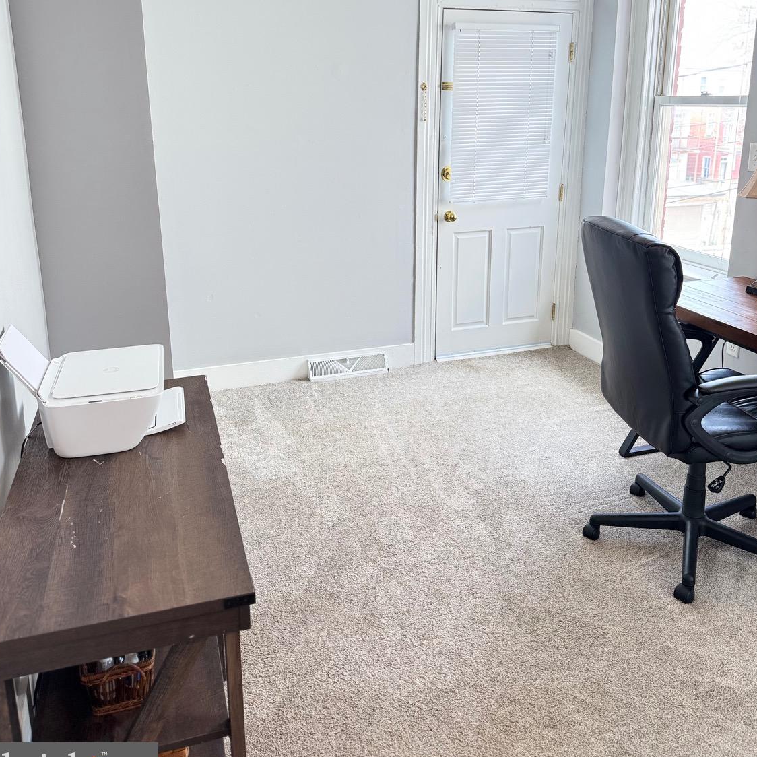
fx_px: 718
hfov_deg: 55.6
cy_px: 280
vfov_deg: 54.9
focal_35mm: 29
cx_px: 378
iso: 200
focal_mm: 6.76
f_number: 1.78
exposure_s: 1/120
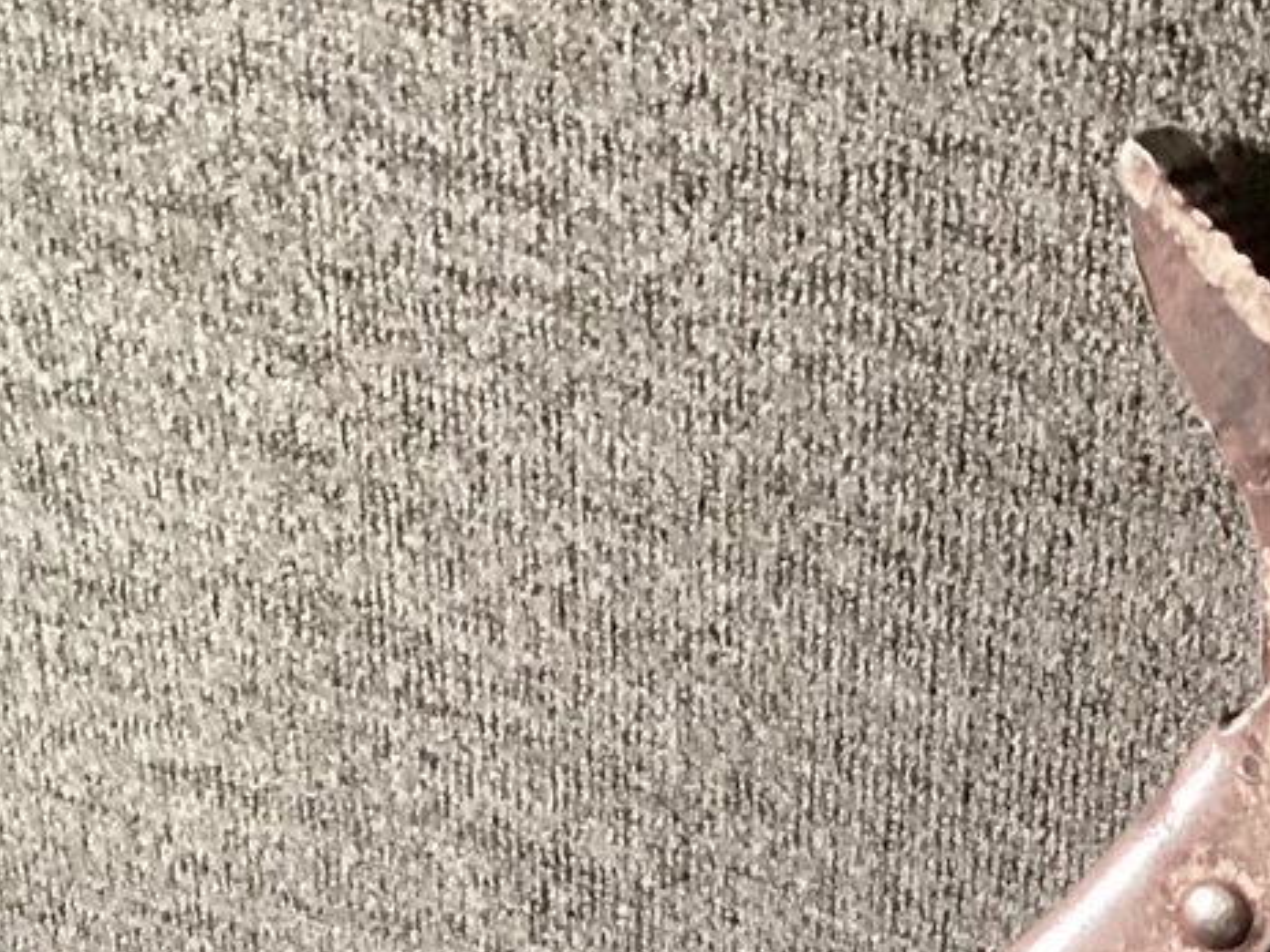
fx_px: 3706
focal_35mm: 101
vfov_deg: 13.8
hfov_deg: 19.0
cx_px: 1222
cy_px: 1402
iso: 400
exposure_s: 1/60
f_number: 2.4
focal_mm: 3.3
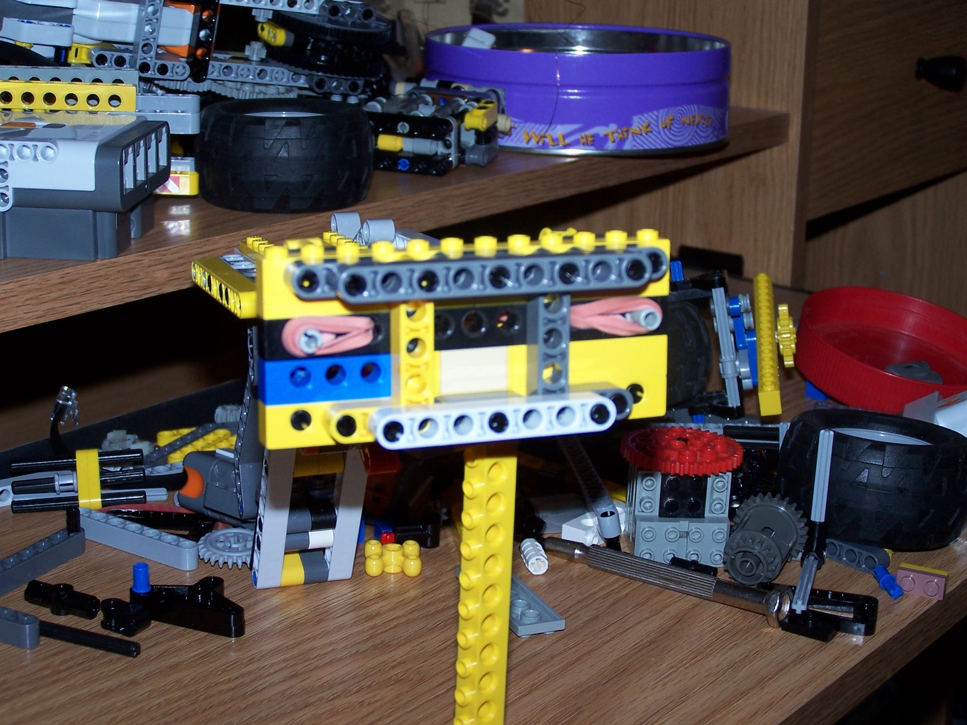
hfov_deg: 29.0
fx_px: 1872
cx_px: 484
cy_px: 362
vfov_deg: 21.9
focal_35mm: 67
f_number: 3.2
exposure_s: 1/60
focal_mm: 11.1
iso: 80
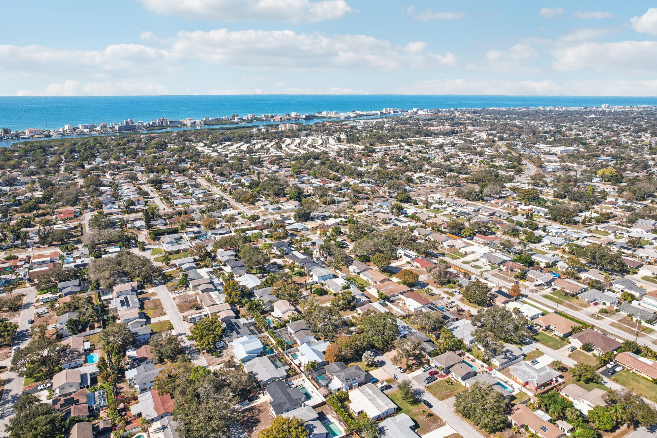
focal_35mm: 22
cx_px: 328
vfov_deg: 57.2
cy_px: 219
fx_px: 401
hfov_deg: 78.6
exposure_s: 1/1250
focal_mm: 8.4
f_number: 2.8
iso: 400
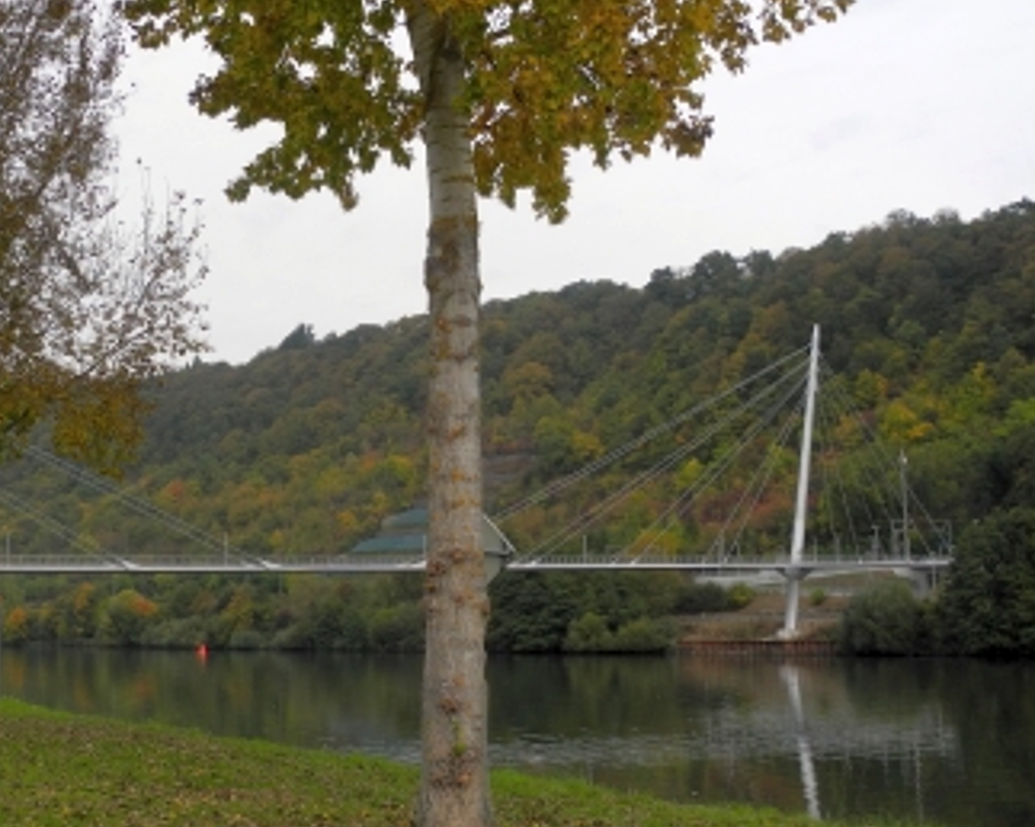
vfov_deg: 30.8
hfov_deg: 37.3
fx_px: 1500
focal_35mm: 49
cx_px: 279
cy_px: 431
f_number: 3.2
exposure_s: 1/800
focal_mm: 6.4
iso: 100
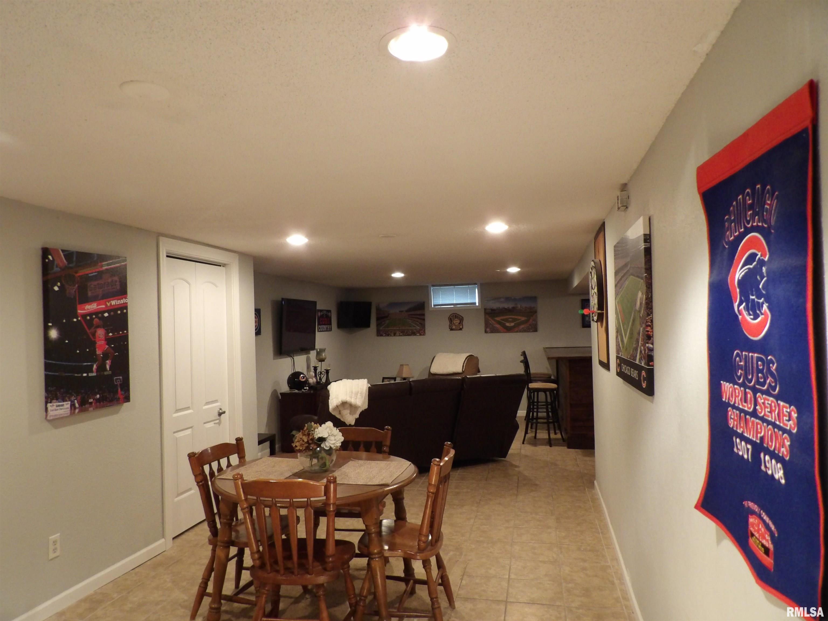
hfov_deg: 71.6
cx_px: 414
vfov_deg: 56.8
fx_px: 574
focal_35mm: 24
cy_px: 310
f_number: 3.2
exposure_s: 1/10
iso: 400
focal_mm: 4.3
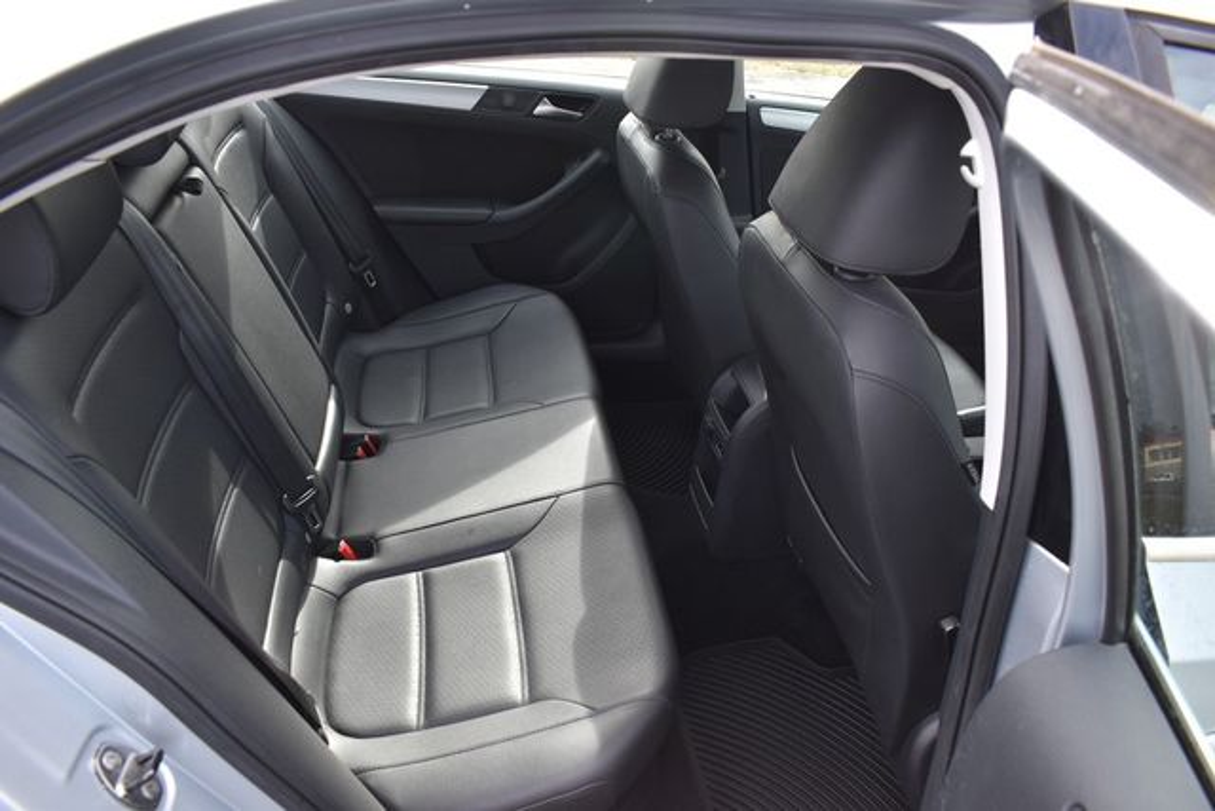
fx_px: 911
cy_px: 406
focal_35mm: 27
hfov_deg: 67.4
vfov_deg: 48.0
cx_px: 608
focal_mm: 18
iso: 400
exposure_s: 1/250
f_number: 5
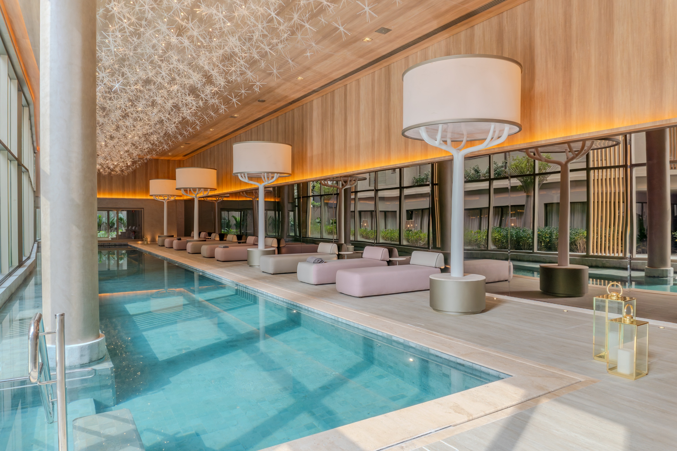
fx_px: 451
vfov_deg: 53.1
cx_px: 338
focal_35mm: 24
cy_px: 226
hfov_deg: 73.7
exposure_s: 1/50
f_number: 6.3
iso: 125
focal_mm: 16
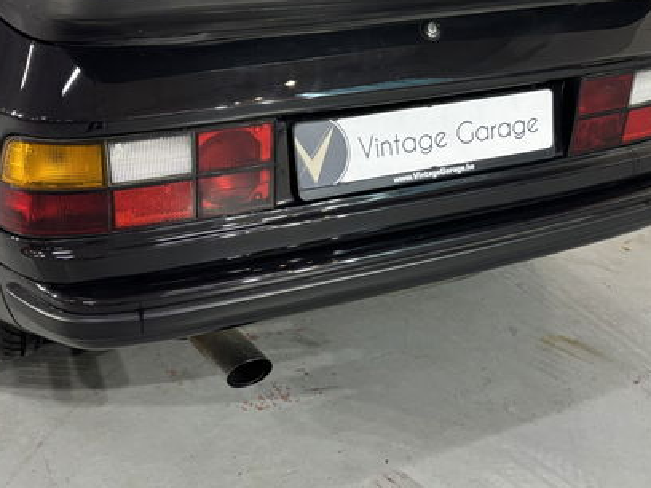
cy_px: 171
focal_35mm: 49
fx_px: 922
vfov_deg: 29.5
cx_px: 338
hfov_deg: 38.9
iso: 200
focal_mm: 5.96
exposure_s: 1/50
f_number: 1.6
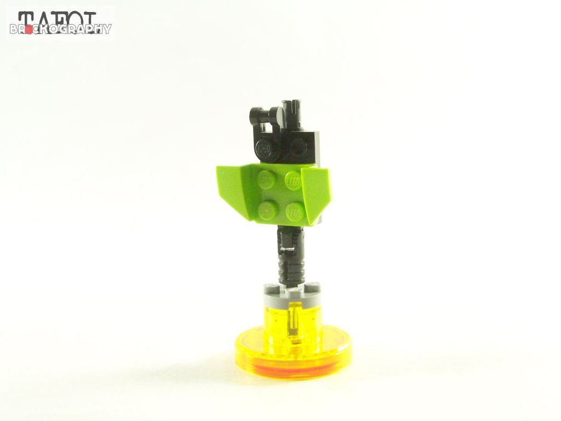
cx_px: 280
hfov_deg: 37.5
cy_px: 210
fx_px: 827
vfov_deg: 28.6
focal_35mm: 51
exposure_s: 1/45
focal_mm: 8.5
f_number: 4
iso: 400
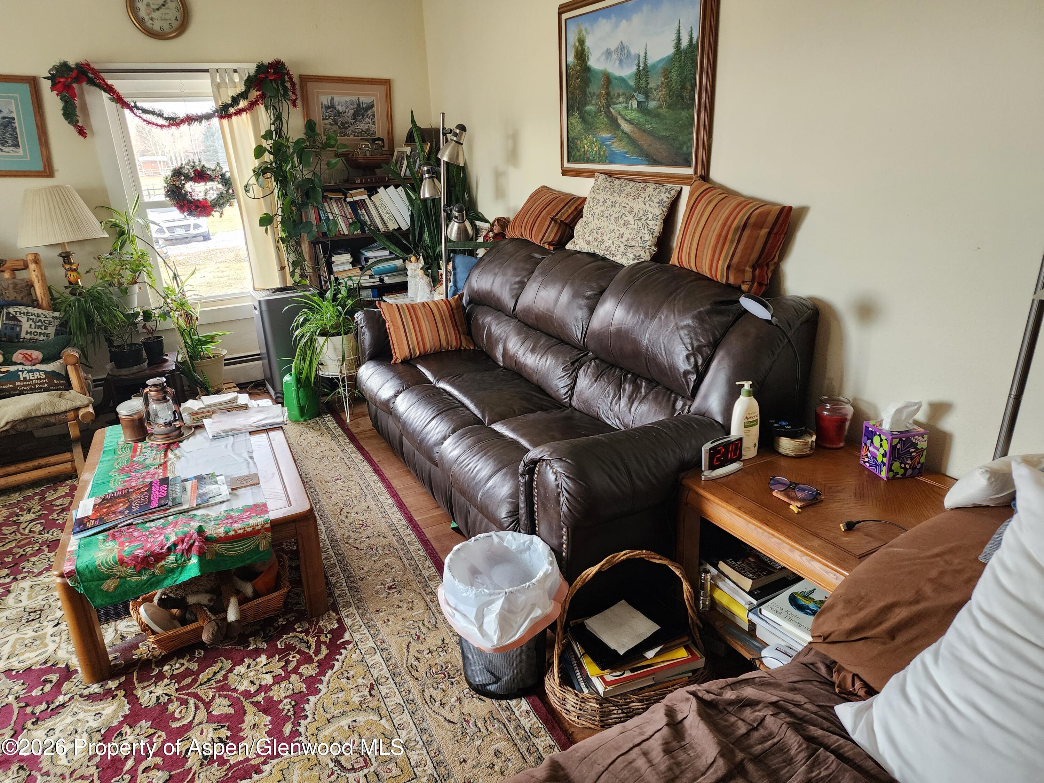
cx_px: 522
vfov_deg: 58.9
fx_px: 694
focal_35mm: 23
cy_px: 392
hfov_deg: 73.9
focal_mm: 6.4
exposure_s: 1/120
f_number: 1.8
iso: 500
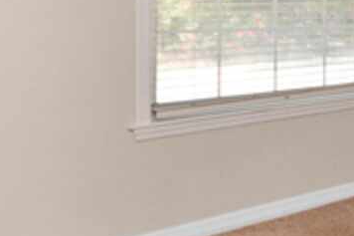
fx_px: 531
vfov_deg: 23.9
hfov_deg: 25.2
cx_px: 562
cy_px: -2
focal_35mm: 54
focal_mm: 10
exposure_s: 1/200
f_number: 9
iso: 800
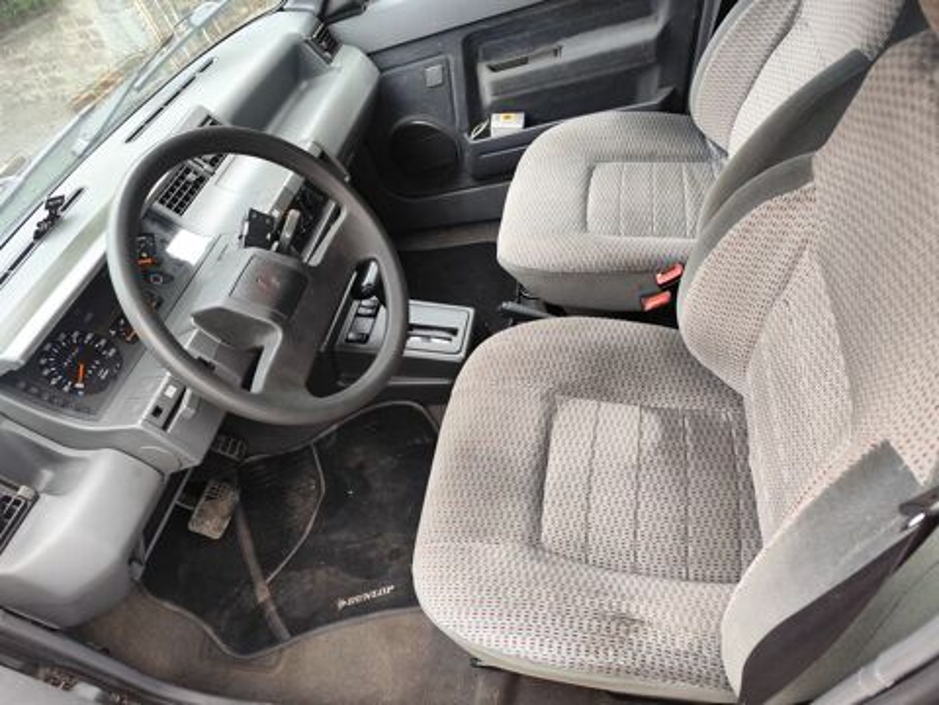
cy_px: 352
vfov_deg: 58.9
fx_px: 624
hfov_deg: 73.9
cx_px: 470
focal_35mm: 23
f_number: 1.65
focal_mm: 6.19
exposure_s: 1/100
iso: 640
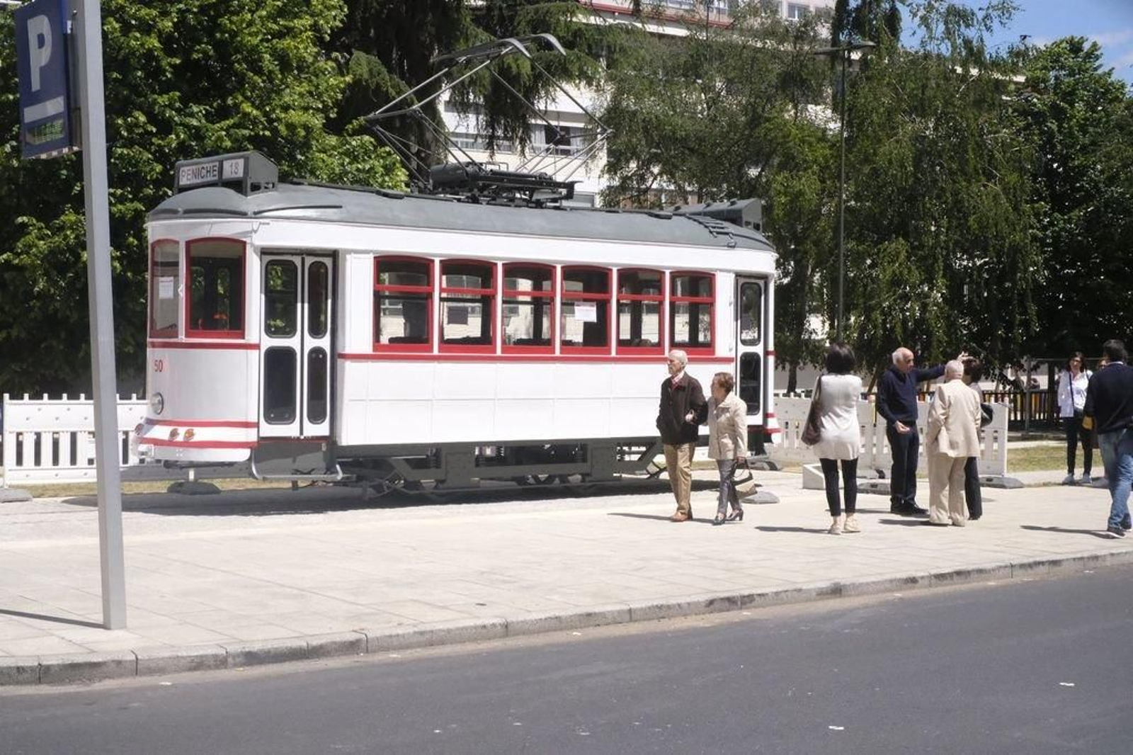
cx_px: 566
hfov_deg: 37.5
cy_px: 378
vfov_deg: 25.5
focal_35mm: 53
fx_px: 1668
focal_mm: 35
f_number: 10
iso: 6400
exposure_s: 1/8000
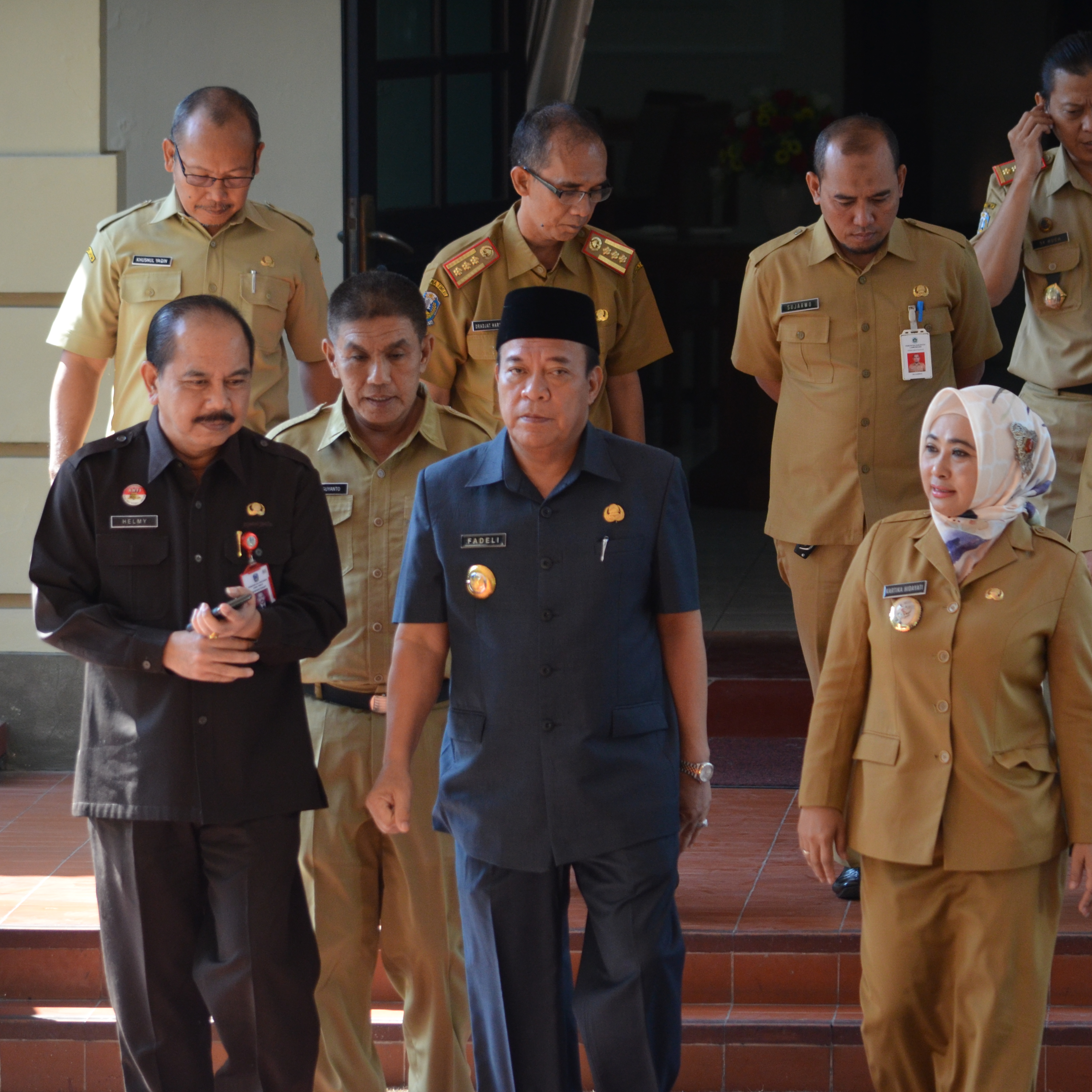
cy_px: 545
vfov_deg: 6.1
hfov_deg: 6.1
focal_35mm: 289
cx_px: 654
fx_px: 10315
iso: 900
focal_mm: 150
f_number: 4.8
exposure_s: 1/500
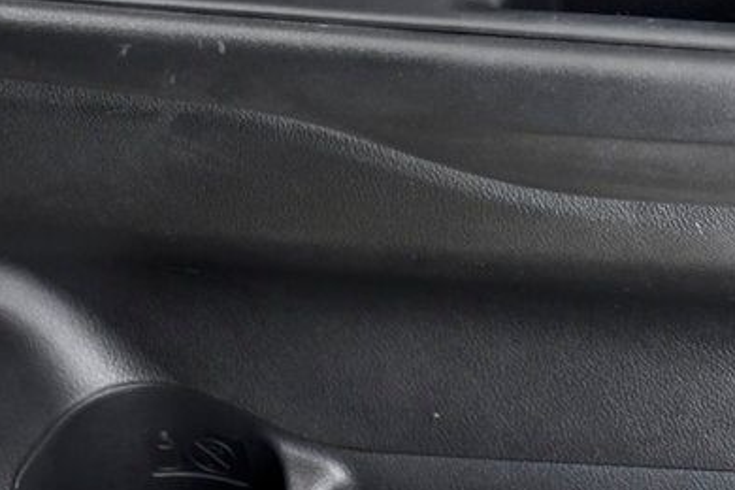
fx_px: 3593
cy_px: -90
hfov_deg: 11.6
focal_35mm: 176
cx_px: 614
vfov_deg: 7.7
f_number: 5.6
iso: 2500
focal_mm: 45
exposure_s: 1/80
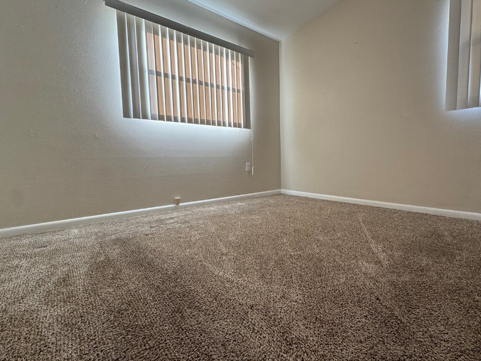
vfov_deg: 74.7
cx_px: 281
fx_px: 236
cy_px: 179
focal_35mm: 17
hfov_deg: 90.2
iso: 160
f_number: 2.2
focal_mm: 2.22
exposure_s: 1/120
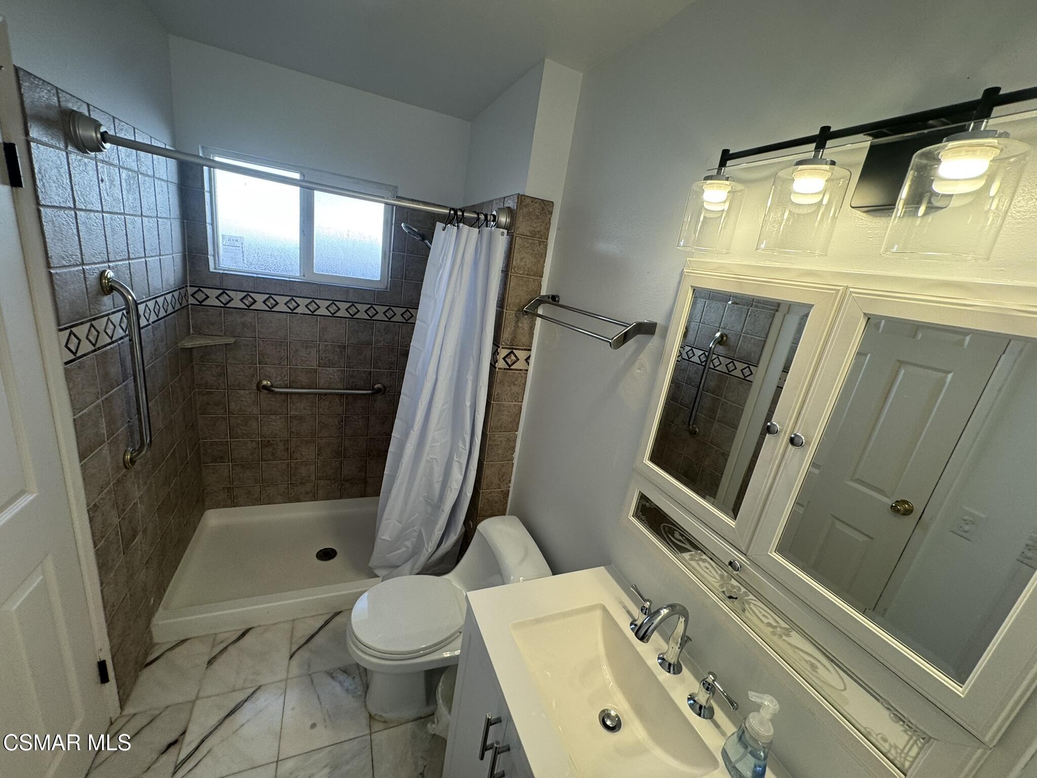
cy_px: 389
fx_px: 419
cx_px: 518
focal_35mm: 14
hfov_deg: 102.1
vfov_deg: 85.7
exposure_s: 1/120
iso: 125
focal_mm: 2.22
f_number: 2.2
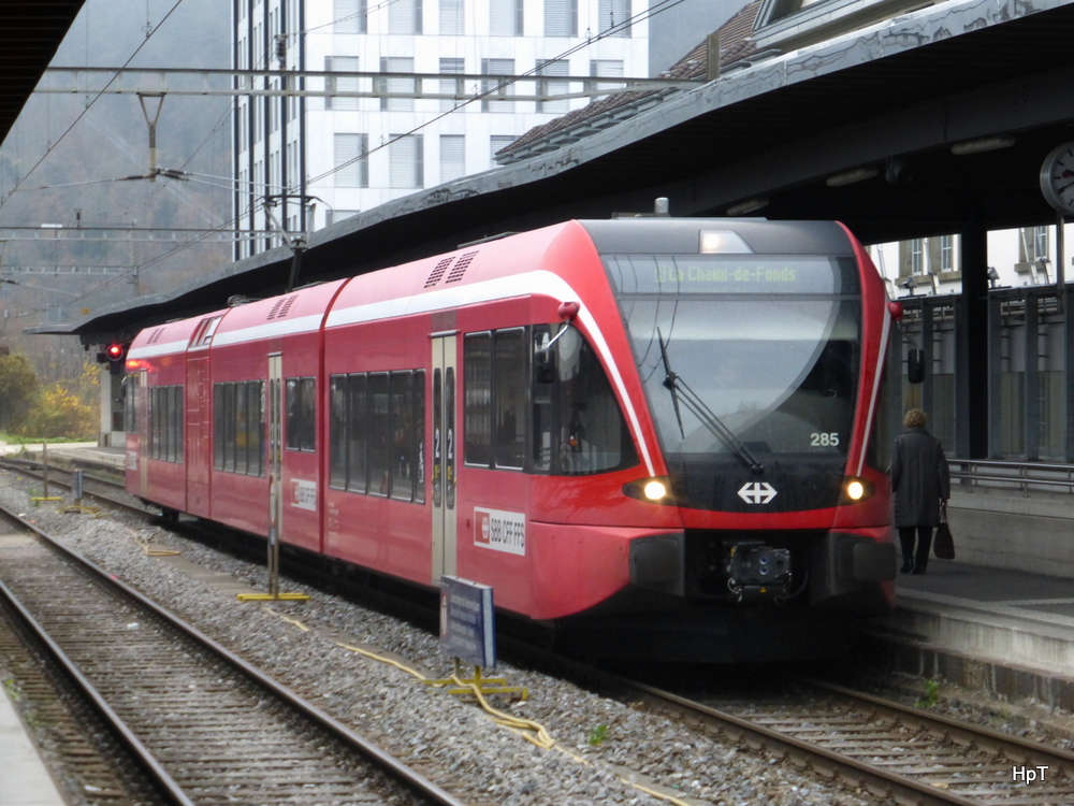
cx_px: 537
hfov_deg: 15.5
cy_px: 403
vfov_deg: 11.7
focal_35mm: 127
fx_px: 3940
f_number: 5.3
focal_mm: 20.6
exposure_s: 1/40
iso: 400
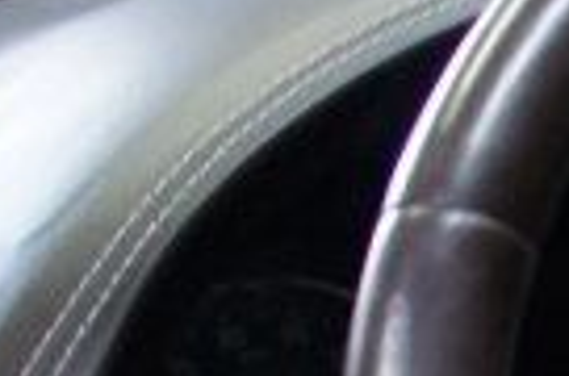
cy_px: 1272
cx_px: 1954
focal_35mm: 204
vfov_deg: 6.0
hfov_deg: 8.0
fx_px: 3217
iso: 640
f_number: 3.5
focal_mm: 18
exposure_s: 1/30
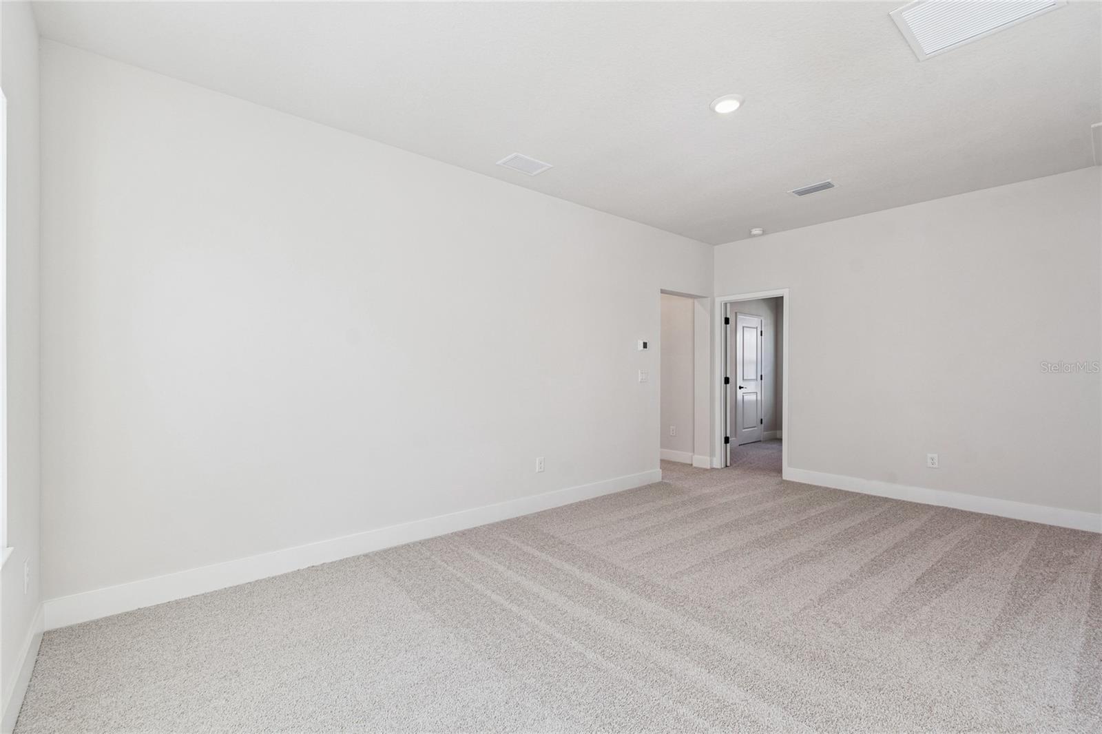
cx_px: 551
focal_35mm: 15
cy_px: 367
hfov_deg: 100.4
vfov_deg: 77.3
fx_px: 459
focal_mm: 10
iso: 100
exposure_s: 1/10
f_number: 7.1
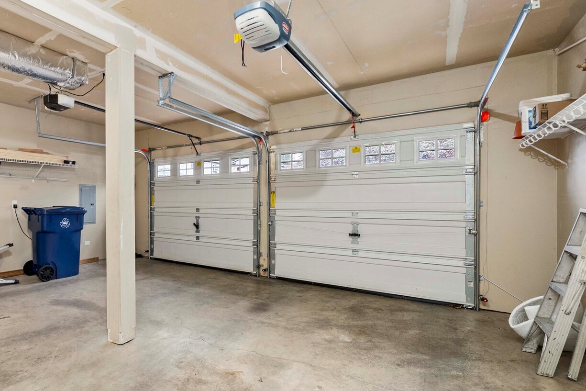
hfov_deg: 86.3
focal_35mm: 18
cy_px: 220
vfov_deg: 67.2
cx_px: 187
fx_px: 293
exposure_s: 1/60
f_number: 7.1
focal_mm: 13
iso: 1000
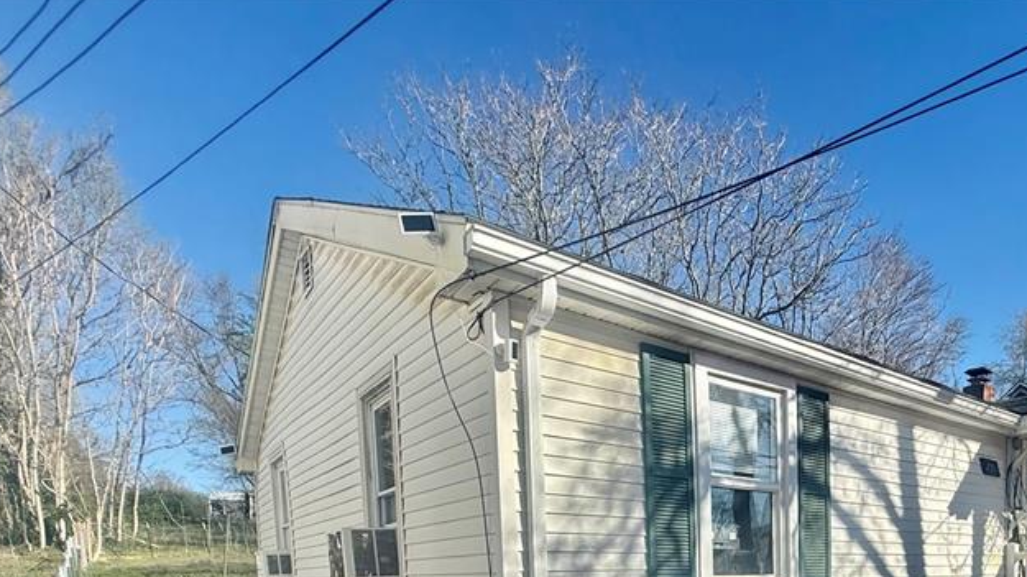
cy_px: 623
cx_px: 789
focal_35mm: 25
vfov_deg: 38.6
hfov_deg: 68.5
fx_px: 681
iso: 50
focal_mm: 2.22
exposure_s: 1/5155
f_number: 2.2
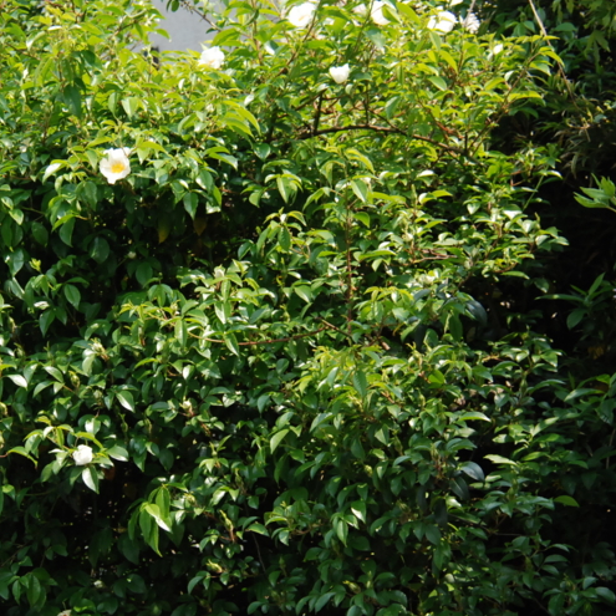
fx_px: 3241
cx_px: 182
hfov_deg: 10.8
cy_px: 291
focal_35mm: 161
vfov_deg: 10.9
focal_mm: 78
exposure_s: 1/800
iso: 800
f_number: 7.1
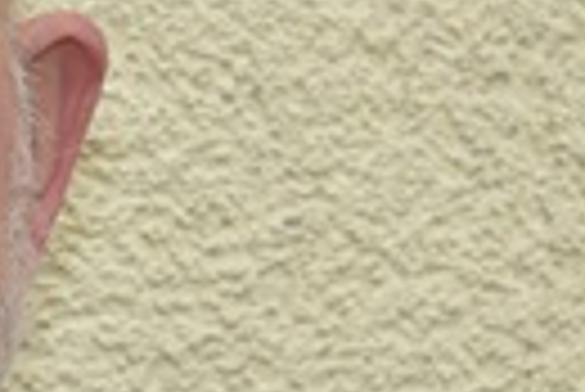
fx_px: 5336
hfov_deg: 6.2
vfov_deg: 4.2
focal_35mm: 328
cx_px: -234
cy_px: 266
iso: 800
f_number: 10
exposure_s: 1/200
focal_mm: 85
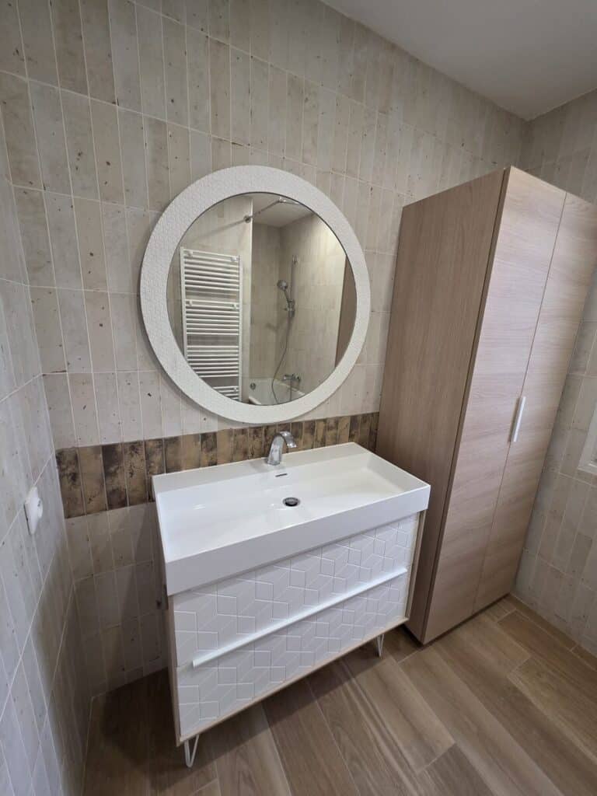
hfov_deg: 89.9
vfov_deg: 106.2
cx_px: 298
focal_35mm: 13
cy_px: 398
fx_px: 299
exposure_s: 1/50
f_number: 1.9
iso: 160
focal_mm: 2.2
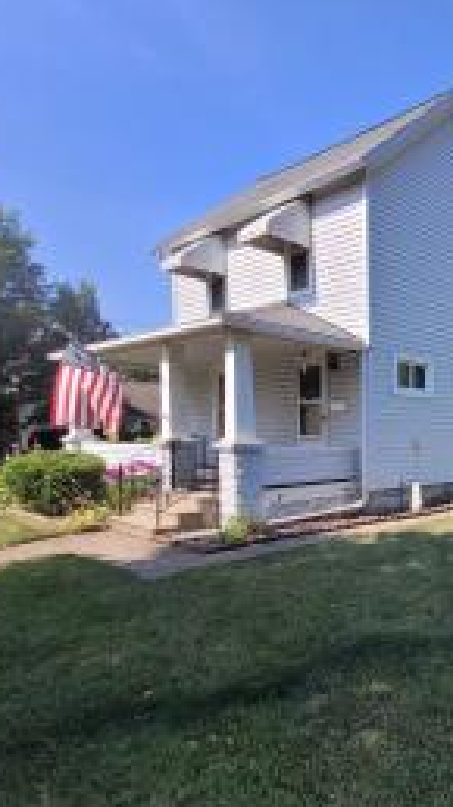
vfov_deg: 80.7
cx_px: 531
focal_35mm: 22
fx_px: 470
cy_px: 463
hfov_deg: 39.1
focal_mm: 1.74
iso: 40
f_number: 2.2
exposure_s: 1/834
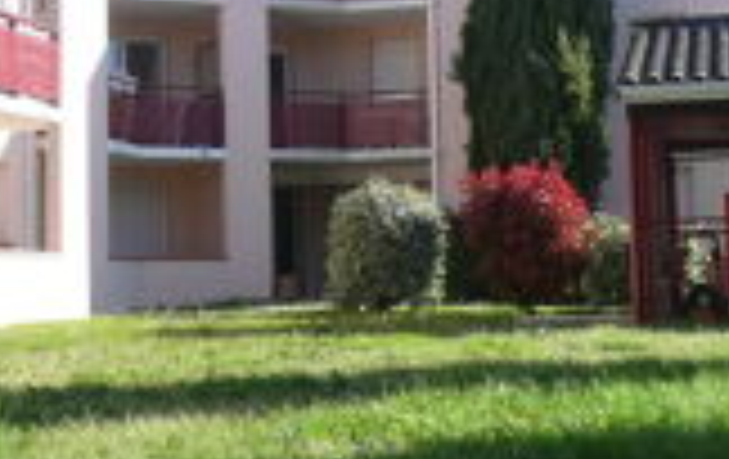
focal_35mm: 78
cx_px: 252
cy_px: 97
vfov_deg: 16.7
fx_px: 1553
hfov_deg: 26.3
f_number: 3.3
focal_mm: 4.6
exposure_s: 1/320
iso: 100
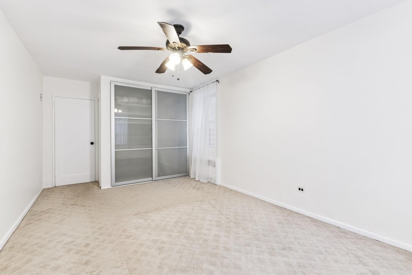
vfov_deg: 77.3
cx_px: 206
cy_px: 138
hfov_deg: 100.4
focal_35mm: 15
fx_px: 172
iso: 640
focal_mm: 15
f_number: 14
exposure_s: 1/10
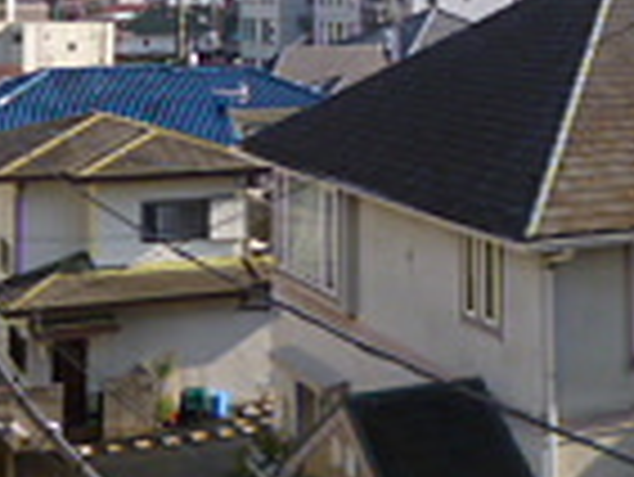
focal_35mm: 73
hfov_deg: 26.6
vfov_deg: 18.7
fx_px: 1338
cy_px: -151
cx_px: 337
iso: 100
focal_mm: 4.3
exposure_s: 1/1600
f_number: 2.5
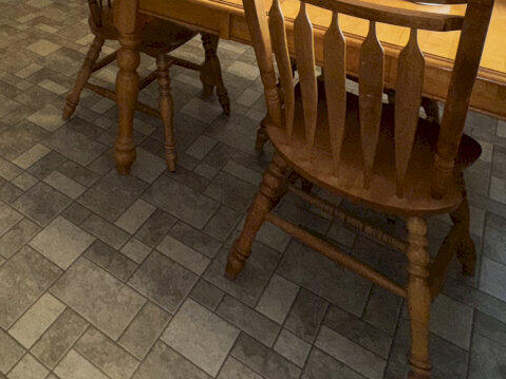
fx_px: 570
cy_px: -131
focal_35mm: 39
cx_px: 86
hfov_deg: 45.0
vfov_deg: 28.9
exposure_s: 1/73
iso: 80
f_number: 2.2
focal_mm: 2.22
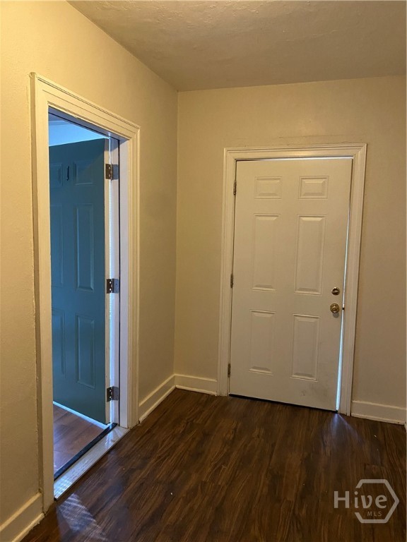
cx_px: 204
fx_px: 408
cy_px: 271
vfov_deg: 67.3
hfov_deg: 53.1
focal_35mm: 26
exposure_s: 1/40
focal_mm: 4.25
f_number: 1.8
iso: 500
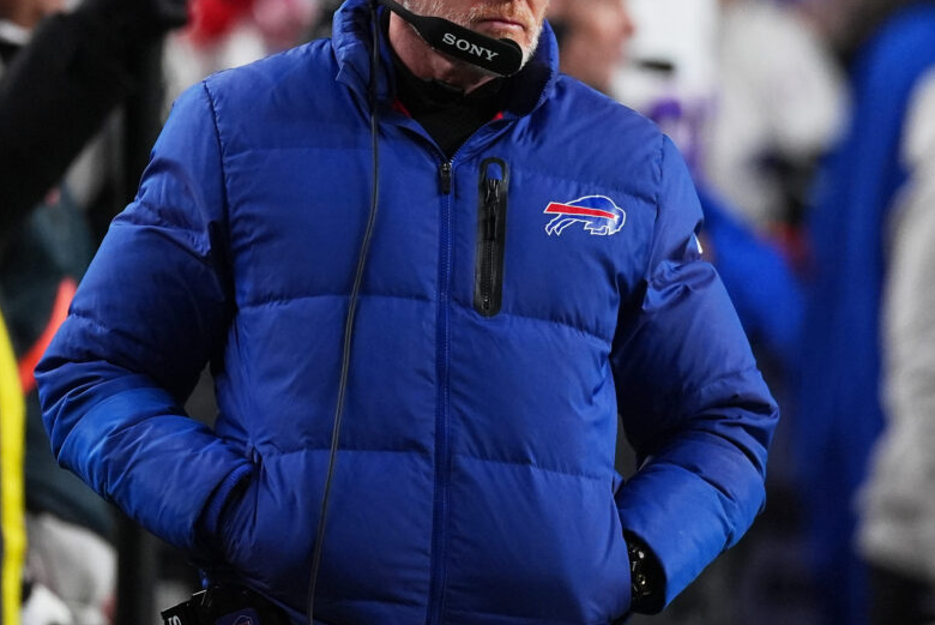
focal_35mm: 1385
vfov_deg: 1.0
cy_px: 215
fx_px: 35990
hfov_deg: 1.5
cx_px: 385
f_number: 4
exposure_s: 1/2000
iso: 2500
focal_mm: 600
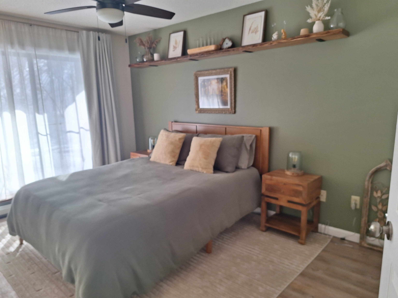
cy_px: 149
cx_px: 199
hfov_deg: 73.9
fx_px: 264
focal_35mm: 23
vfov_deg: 58.9
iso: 40
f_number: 1.8
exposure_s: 1/120
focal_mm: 5.54
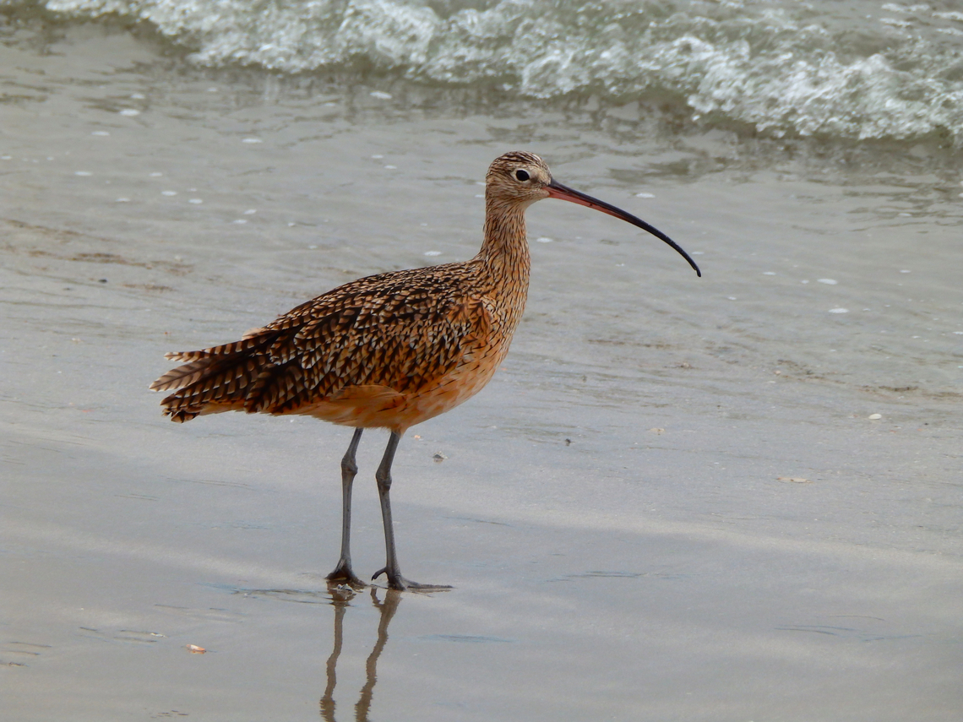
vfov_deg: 3.5
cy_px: 361
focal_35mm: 427
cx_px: 482
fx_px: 11879
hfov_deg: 4.6
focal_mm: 76.4
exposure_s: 1/250
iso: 80
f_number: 5.6
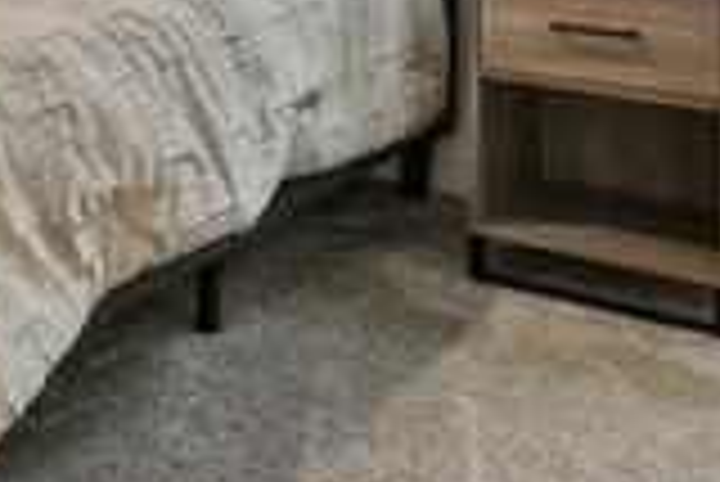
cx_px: -133
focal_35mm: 64
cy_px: -216
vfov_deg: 19.0
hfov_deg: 27.7
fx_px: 1281
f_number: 4
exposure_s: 1/50
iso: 3200
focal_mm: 7
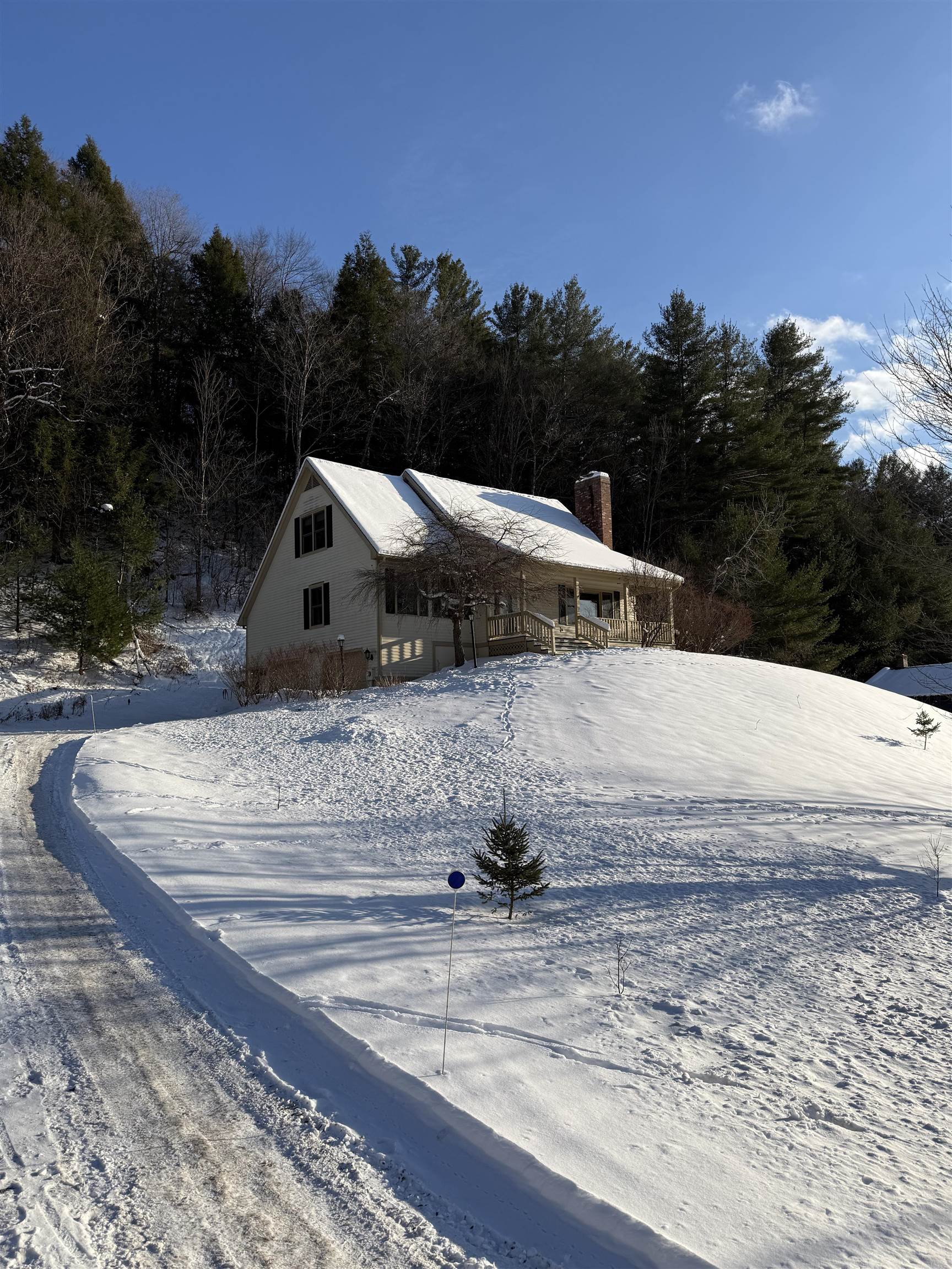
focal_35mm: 24
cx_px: 476
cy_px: 634
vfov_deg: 71.6
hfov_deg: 56.8
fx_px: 880
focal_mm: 6.76
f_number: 1.78
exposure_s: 1/5714
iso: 80
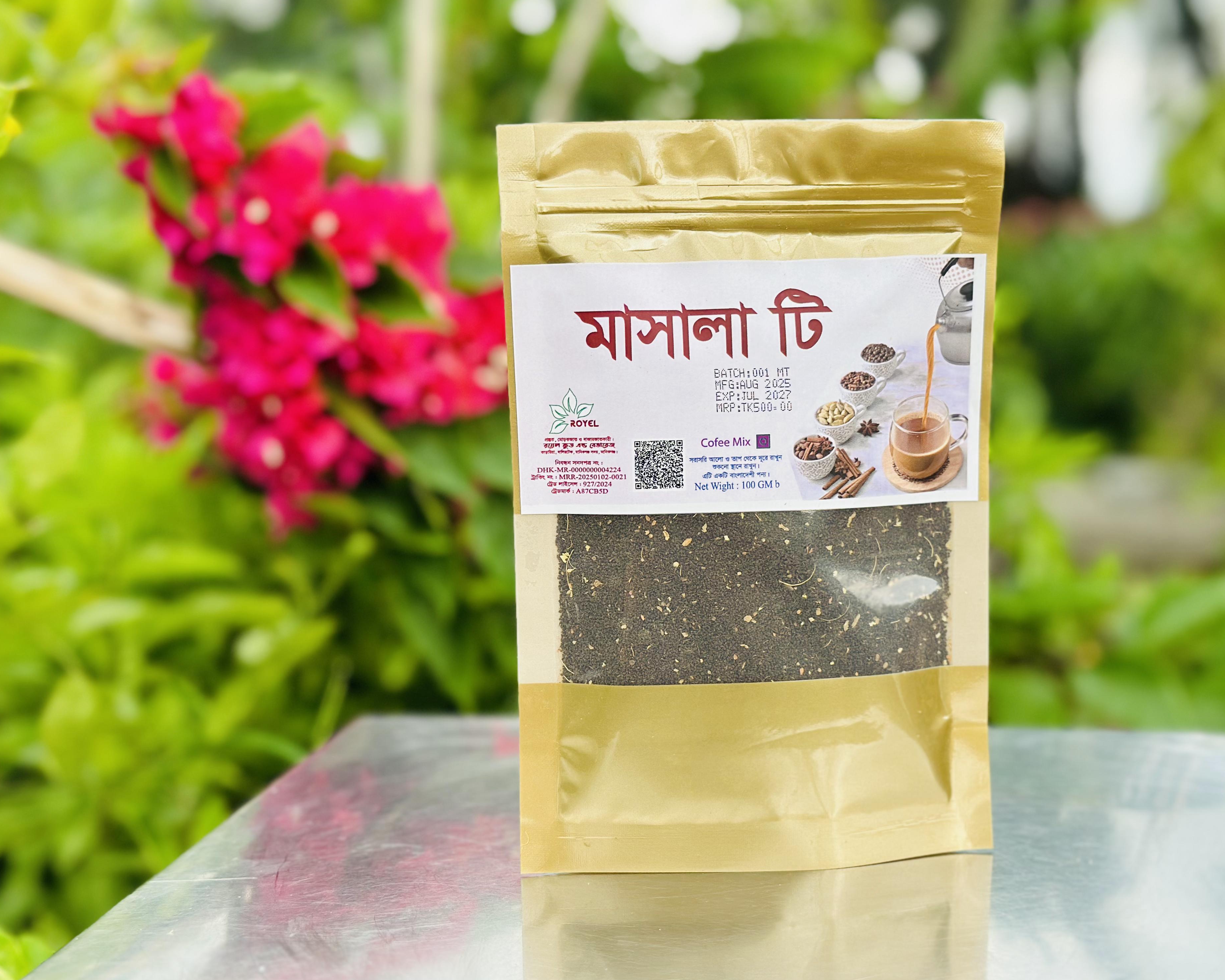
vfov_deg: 29.7
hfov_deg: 36.7
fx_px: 1849
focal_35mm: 51
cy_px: 499
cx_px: 628
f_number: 1.78
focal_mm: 6.86
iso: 80
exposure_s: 1/188
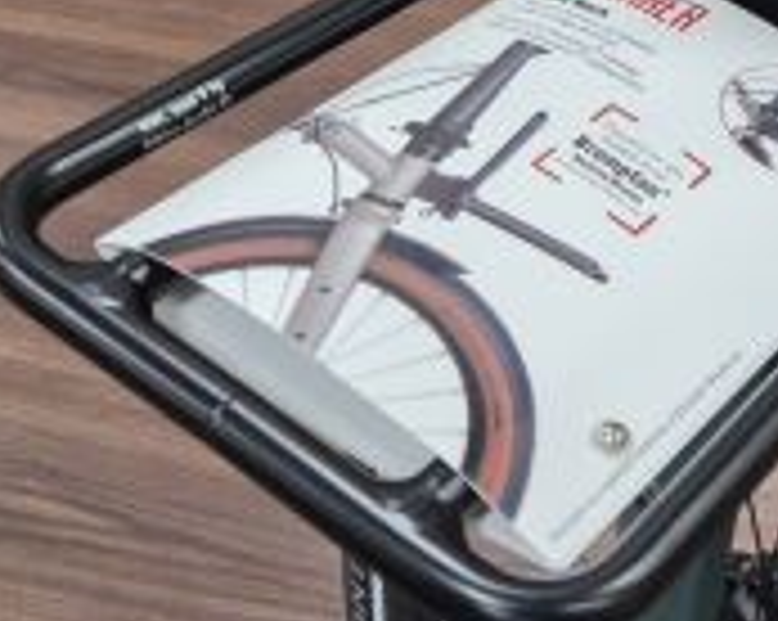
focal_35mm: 76
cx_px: 693
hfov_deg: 24.4
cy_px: -86
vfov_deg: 19.2
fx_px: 1748
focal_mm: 5.4
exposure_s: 1/100
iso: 160
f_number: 1.8
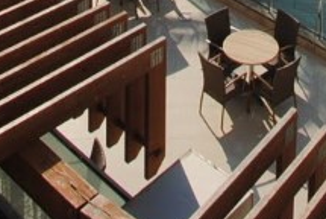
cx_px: 231
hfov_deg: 25.1
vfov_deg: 12.2
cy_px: -356
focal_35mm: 80
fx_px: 725
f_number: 10
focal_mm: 10
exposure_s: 1/200
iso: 100
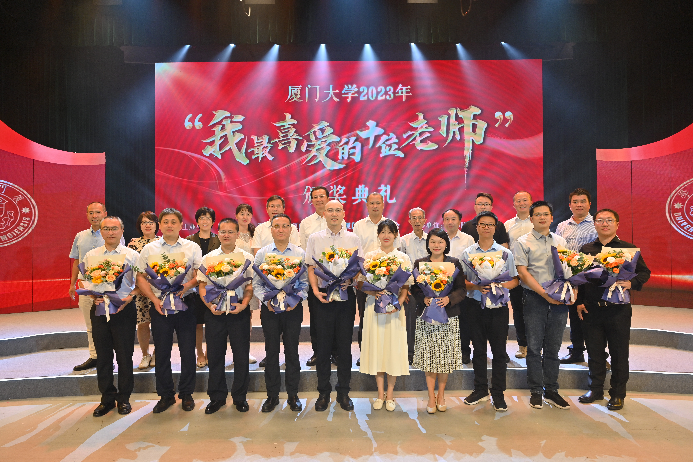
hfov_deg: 73.7
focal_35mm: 24
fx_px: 462
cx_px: 346
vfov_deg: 53.1
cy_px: 231
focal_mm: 24
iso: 320
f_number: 5.6
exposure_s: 1/200
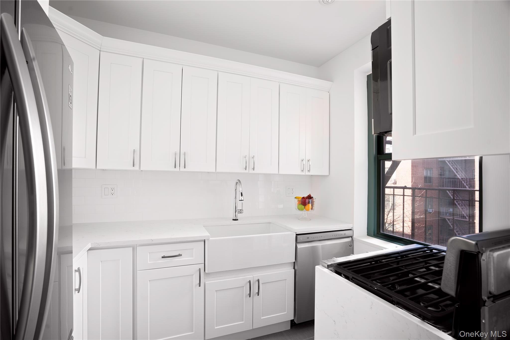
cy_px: 170
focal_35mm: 16
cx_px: 255
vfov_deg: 73.7
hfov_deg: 96.7
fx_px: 227
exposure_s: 2.5
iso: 320
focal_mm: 16
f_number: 8
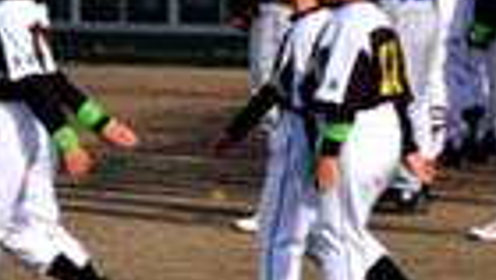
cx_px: -205
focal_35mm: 629
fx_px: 8279
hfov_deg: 3.4
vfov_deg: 1.9
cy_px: -223
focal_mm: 70
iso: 800
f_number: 10
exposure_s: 1/2000
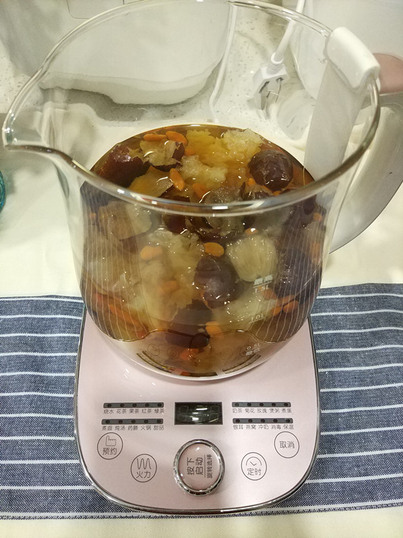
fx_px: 357
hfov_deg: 58.8
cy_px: 269
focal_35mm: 23
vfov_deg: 74.0
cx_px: 202
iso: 1600
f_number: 2
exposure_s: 1/25
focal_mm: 4.06
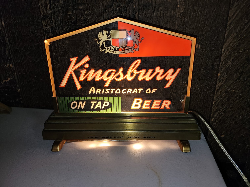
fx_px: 166
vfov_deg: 58.9
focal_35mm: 23
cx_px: 125
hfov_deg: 73.9
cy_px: 94
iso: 100
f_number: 1.8
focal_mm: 6.4
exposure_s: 1/30
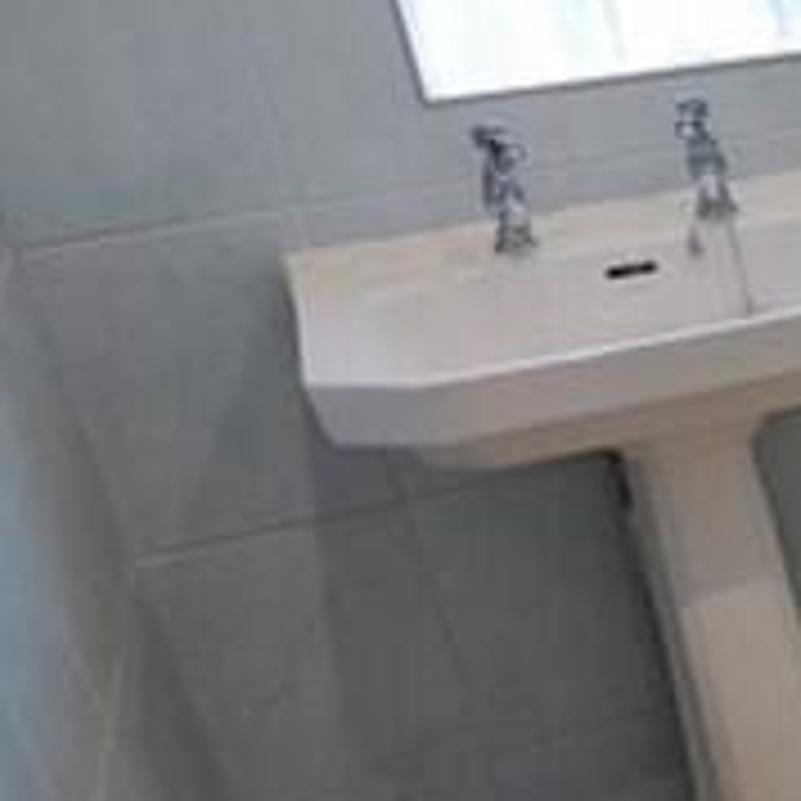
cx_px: 1647
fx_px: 1728
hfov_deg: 17.5
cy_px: 464
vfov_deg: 26.1
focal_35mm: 66
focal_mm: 1.74
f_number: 2.2
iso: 100
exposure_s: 1/50
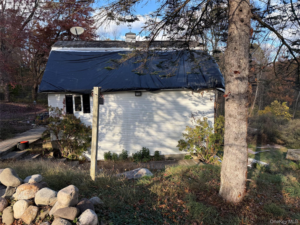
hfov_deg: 71.6
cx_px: 150
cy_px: 112
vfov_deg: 56.8
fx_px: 208
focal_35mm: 24
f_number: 1.78
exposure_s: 1/1156
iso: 100
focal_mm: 6.76
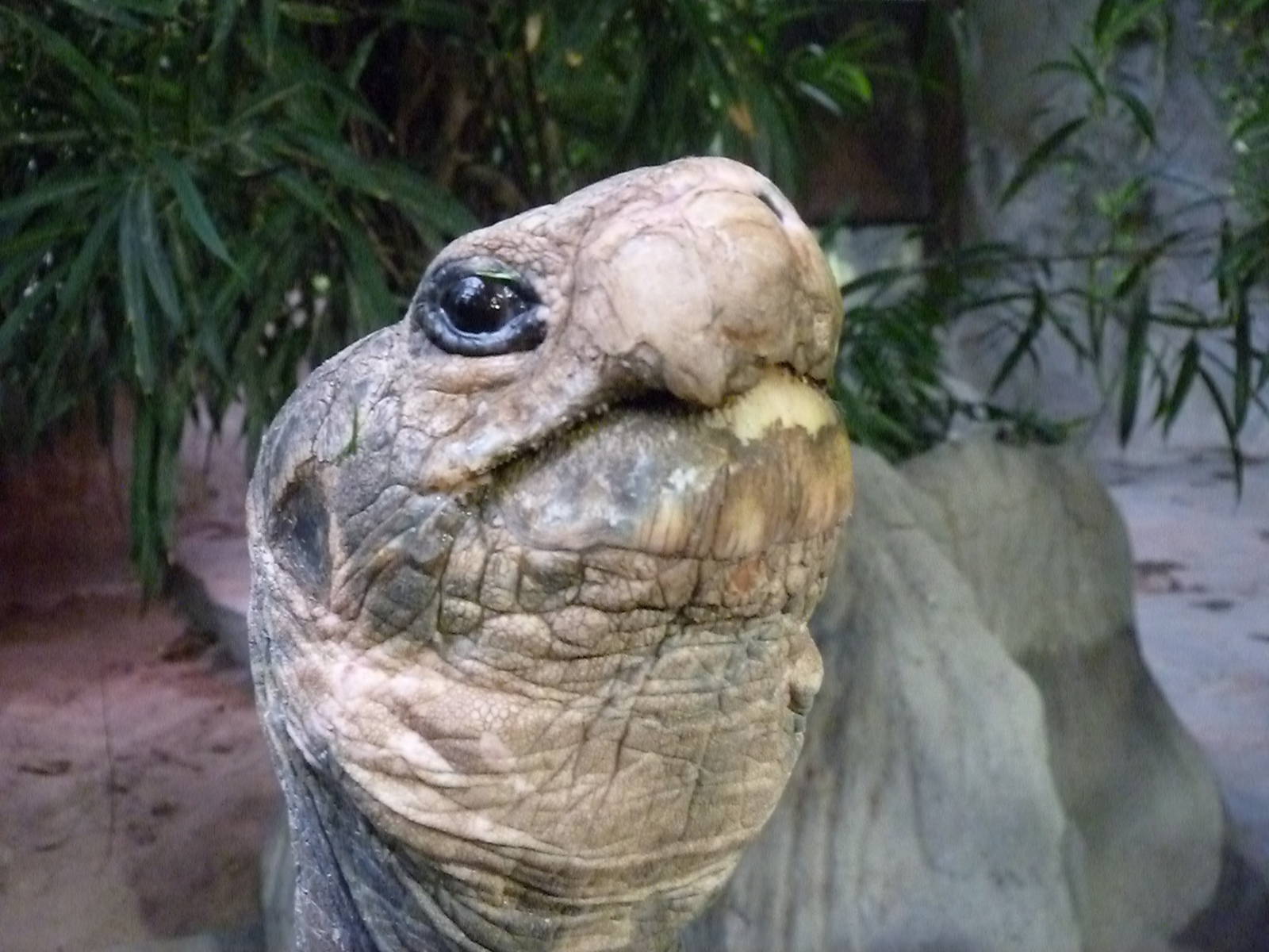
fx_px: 1503
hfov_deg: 45.8
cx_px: 634
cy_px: 476
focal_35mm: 41
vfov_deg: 35.1
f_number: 3.2
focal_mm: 7.4
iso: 1600
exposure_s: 1/80
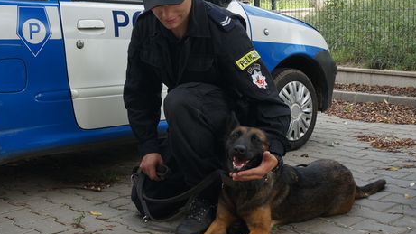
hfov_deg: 45.5
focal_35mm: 45
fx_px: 496
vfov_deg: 26.5
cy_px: 102
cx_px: 215
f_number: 6.3
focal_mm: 22
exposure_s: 1/80
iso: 100
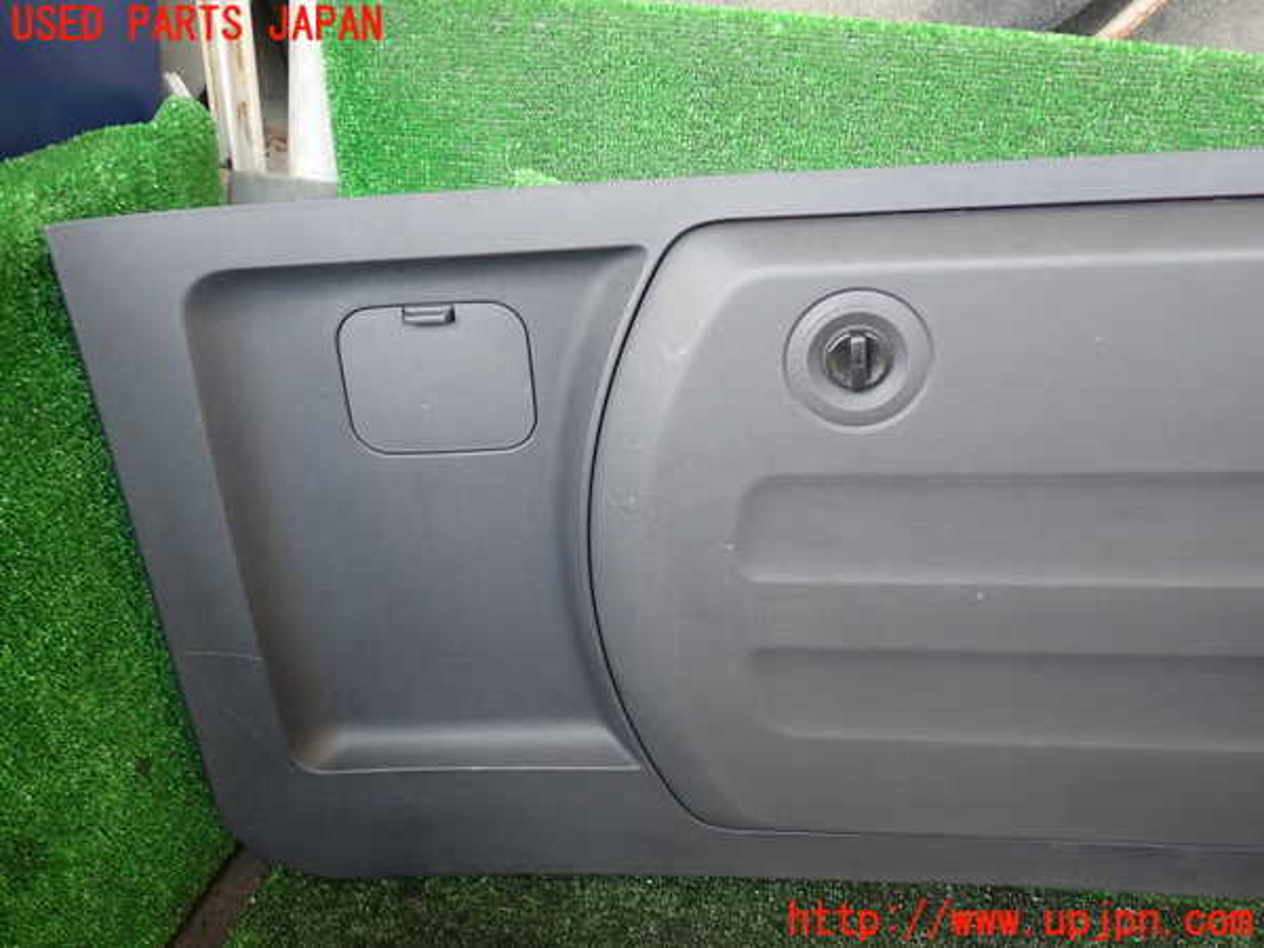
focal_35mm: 30
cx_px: 632
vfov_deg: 46.8
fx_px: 1095
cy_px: 474
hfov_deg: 60.0
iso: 200
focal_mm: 5.4
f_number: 2.3
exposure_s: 1/40
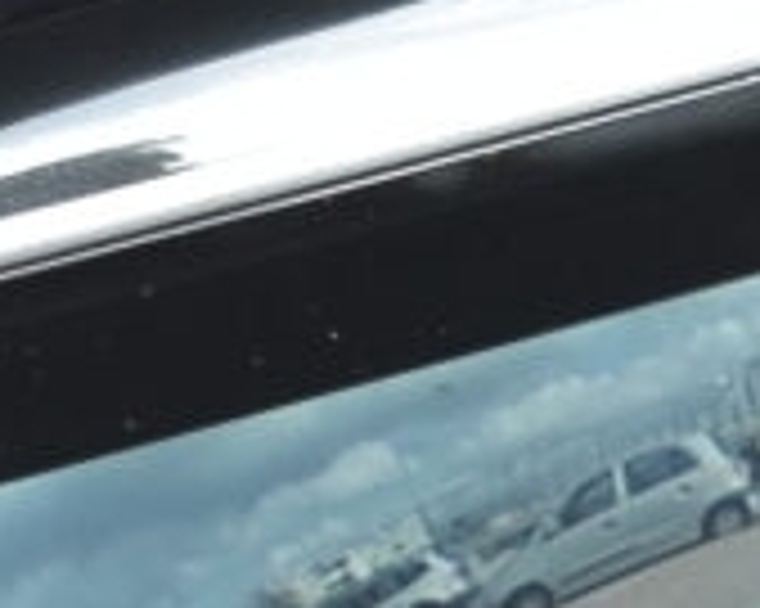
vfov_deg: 5.0
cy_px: 1009
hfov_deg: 6.3
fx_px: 6901
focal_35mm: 307
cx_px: 697
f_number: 4.8
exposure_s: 1/500
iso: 1600
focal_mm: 36
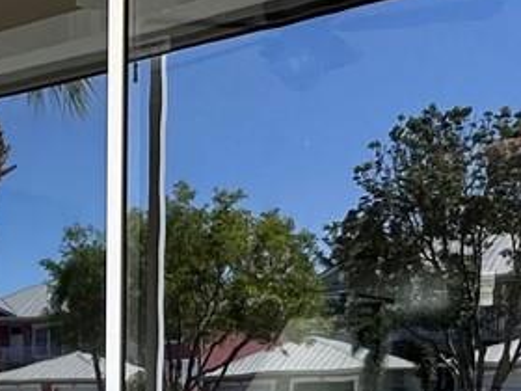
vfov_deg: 17.1
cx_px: -251
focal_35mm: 80
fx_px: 1204
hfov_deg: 20.9
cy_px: 538
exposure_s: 1/99
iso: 40
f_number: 2.2
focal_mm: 2.22
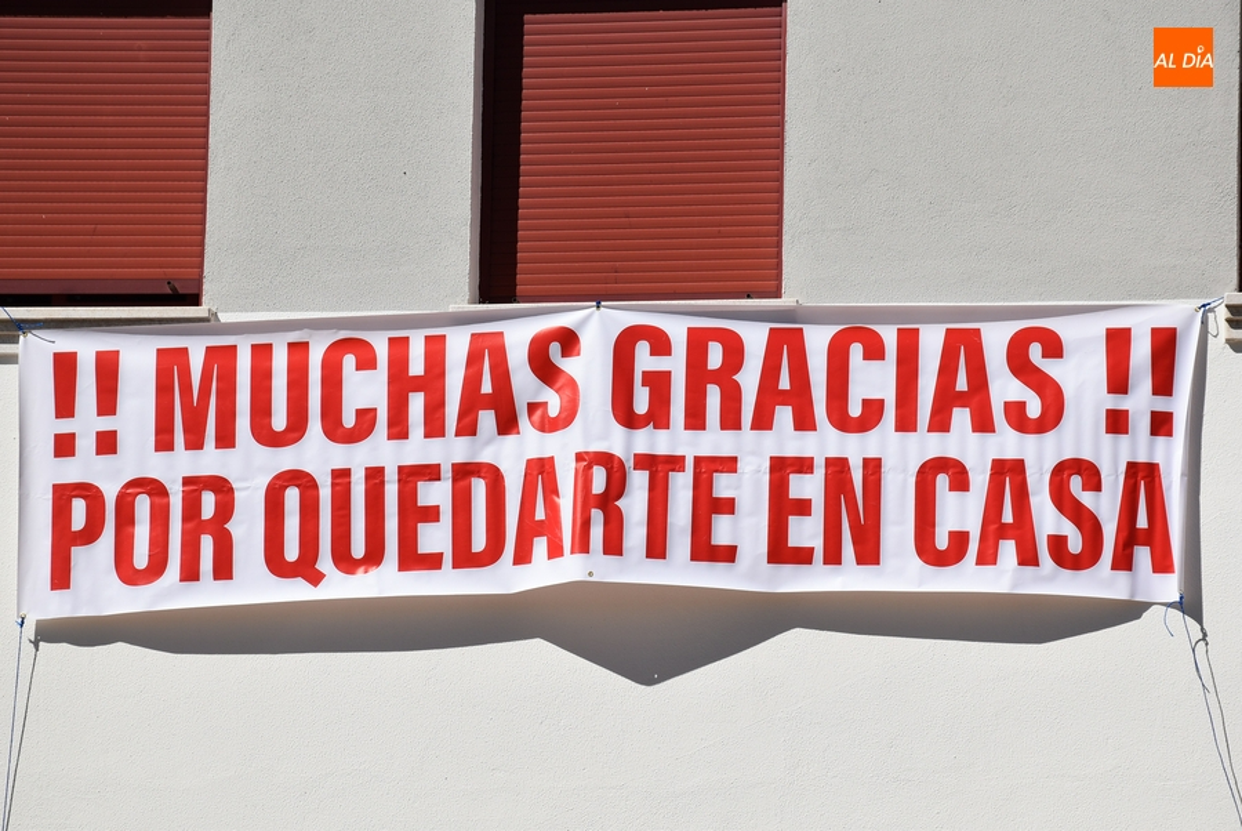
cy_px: 416
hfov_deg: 18.2
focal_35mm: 112
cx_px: 621
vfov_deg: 12.2
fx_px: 3885
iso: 200
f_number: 8
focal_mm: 75
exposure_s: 1/1000
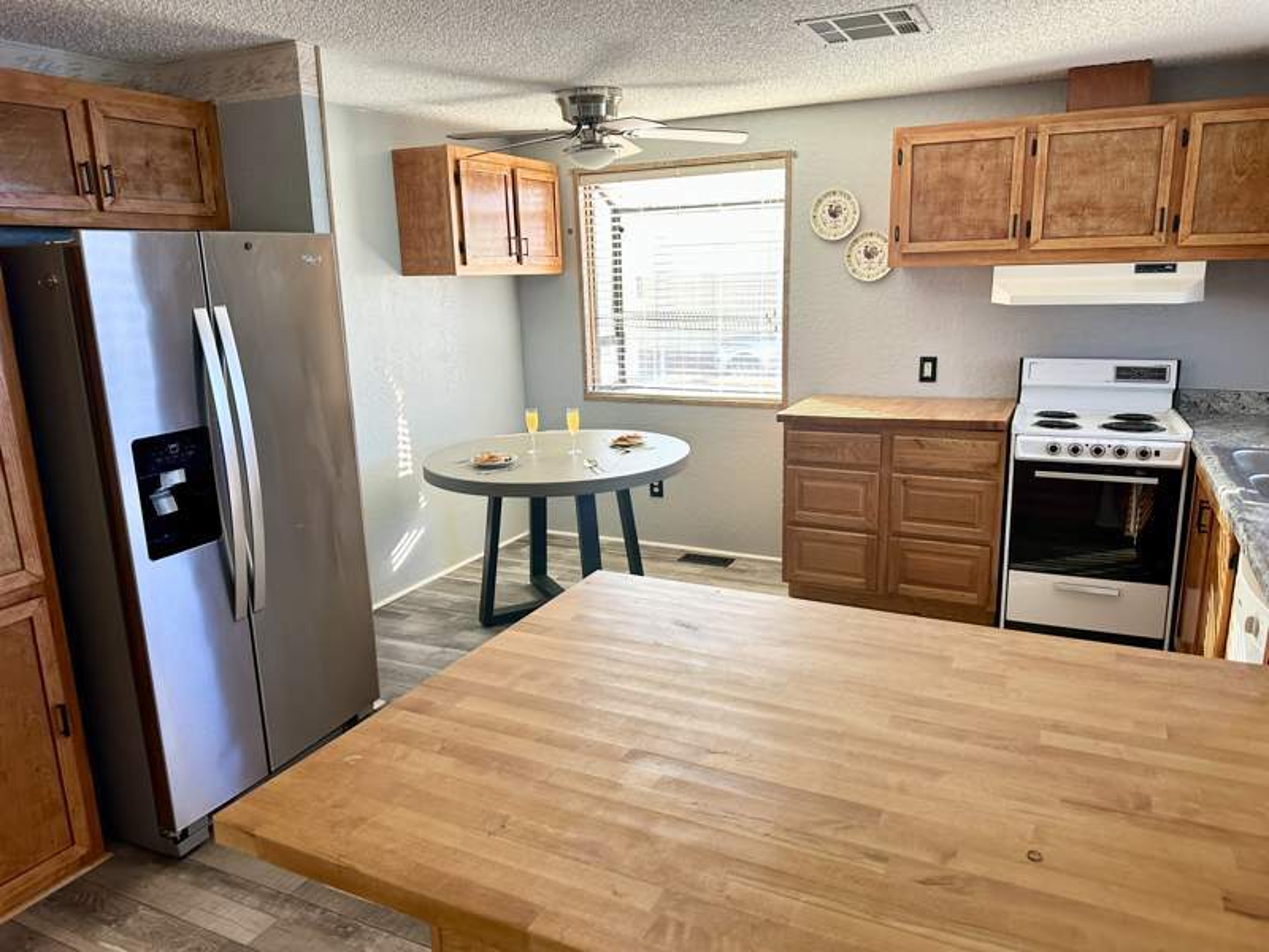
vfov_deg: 56.8
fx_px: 880
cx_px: 634
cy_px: 476
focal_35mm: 24
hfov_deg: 71.6
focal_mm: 6.86
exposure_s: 1/60
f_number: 1.78
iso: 125
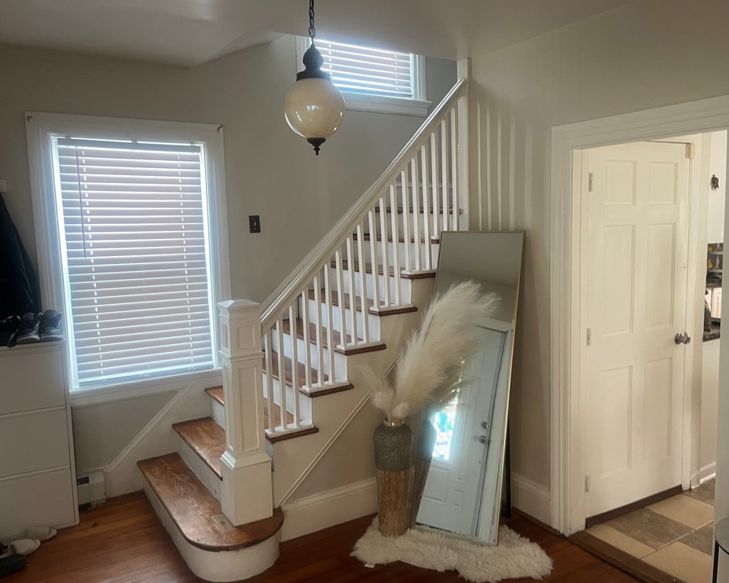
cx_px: 397
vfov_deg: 51.5
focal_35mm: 28
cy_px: 297
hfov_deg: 62.1
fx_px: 604
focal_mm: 5.1
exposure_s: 1/60
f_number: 1.6
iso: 125
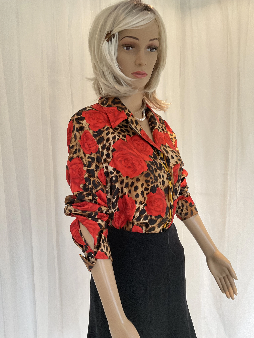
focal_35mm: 29
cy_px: 169
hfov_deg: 48.2
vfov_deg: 61.7
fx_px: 284
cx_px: 127
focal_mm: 3
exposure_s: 1/50
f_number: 1.8
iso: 50
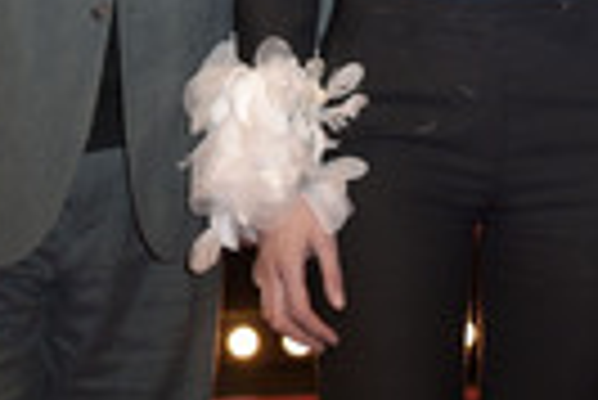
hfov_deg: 10.8
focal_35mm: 190
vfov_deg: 7.1
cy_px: -247
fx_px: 3160
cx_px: 479
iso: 800
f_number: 5.6
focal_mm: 56
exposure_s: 1/200
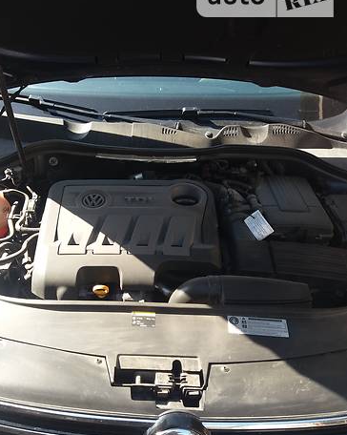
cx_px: 133
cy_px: 251
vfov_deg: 50.1
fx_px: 463
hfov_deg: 40.9
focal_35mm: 36
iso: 64
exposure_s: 1/254
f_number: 1.9
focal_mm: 3.7
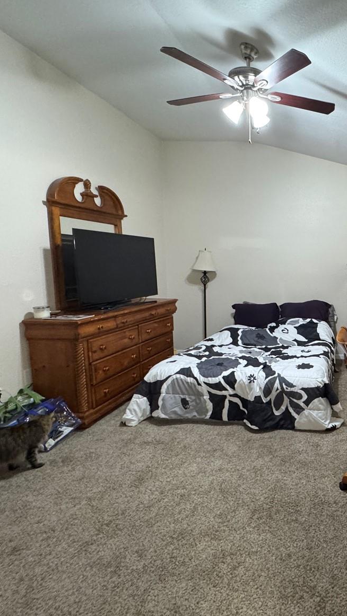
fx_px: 343
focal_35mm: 21
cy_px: 301
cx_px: 322
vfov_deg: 83.8
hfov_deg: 47.3
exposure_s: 1/60
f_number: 2.2
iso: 640
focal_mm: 2.22
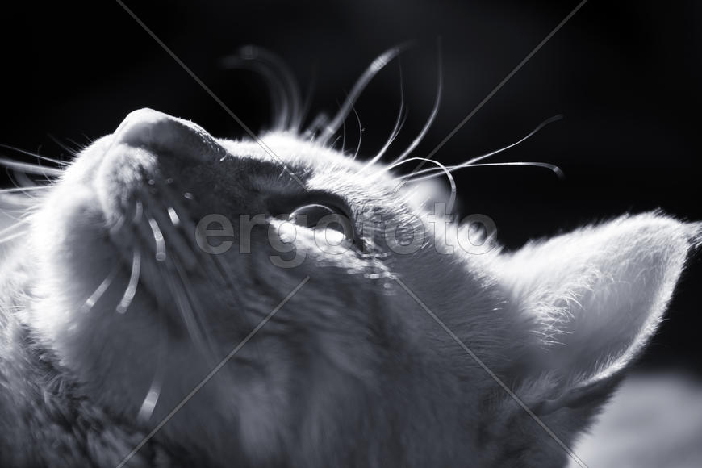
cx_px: 351
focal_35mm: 90
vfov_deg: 15.2
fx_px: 1755
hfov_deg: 22.6
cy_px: 234
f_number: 2.8
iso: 50
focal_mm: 60
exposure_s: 1/200
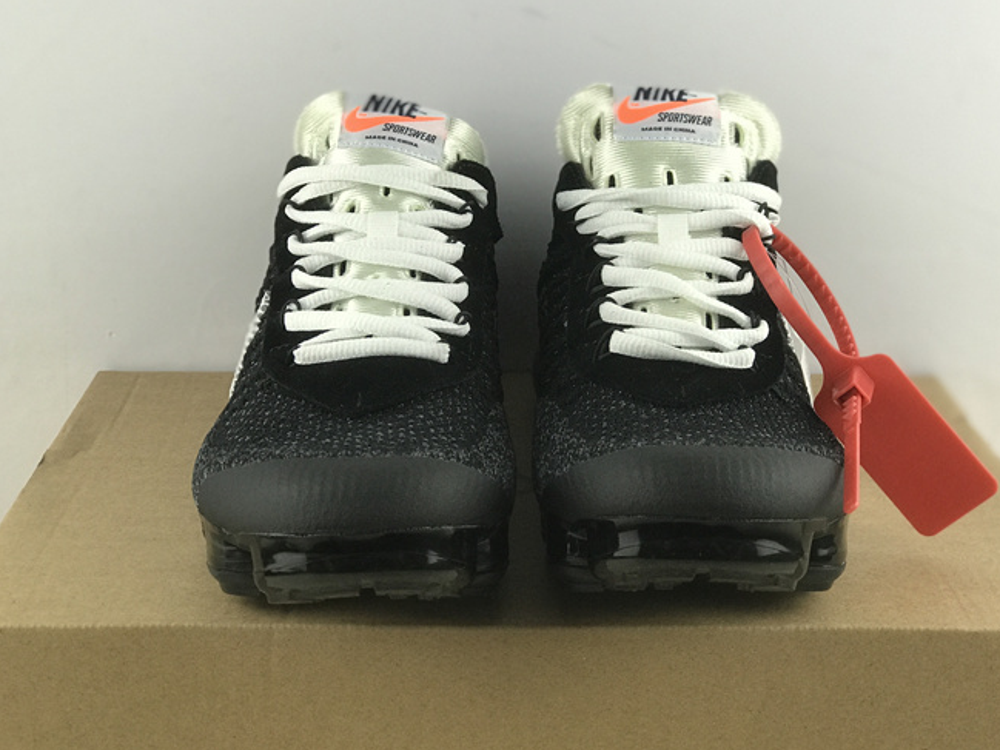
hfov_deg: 29.8
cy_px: 336
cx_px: 530
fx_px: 1878
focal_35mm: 65
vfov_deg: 22.6
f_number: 2.8
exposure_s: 1/50
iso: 64
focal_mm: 6.6
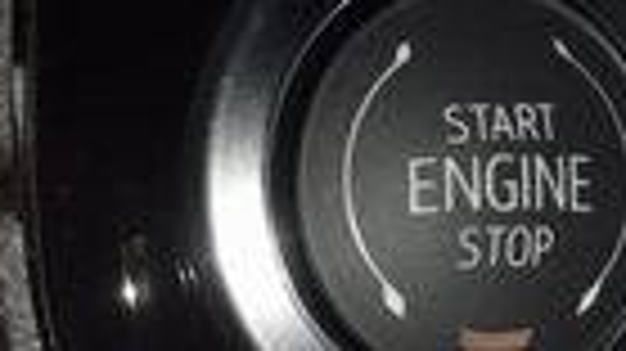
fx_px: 8378
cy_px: 164
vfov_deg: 2.4
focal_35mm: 505
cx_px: 509
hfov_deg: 4.3
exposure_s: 1/125
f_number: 8
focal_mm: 70
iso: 100
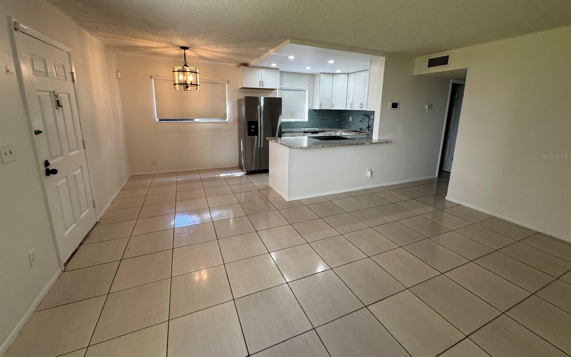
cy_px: 156
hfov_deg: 101.5
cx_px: 286
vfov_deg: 74.5
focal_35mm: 15
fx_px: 233
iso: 160
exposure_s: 1/120
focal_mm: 2.22
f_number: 2.2
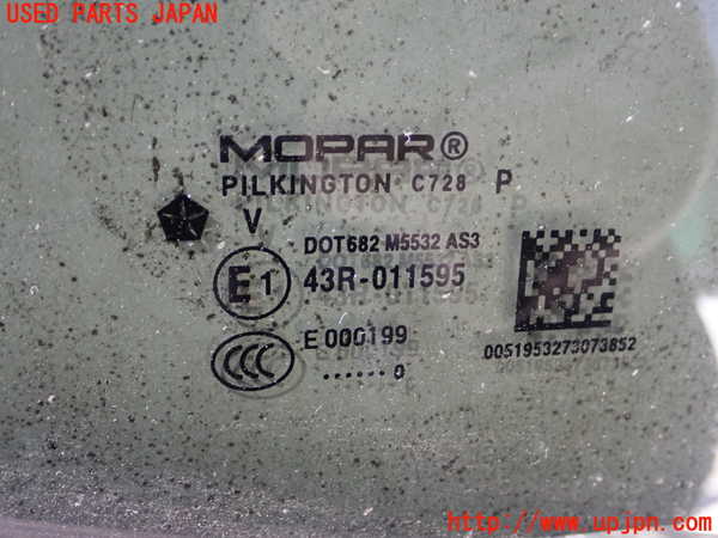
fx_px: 892
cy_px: 269
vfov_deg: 33.6
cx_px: 359
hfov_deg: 43.9
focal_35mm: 43
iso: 400
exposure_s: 1/40
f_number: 2.9
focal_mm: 7.86
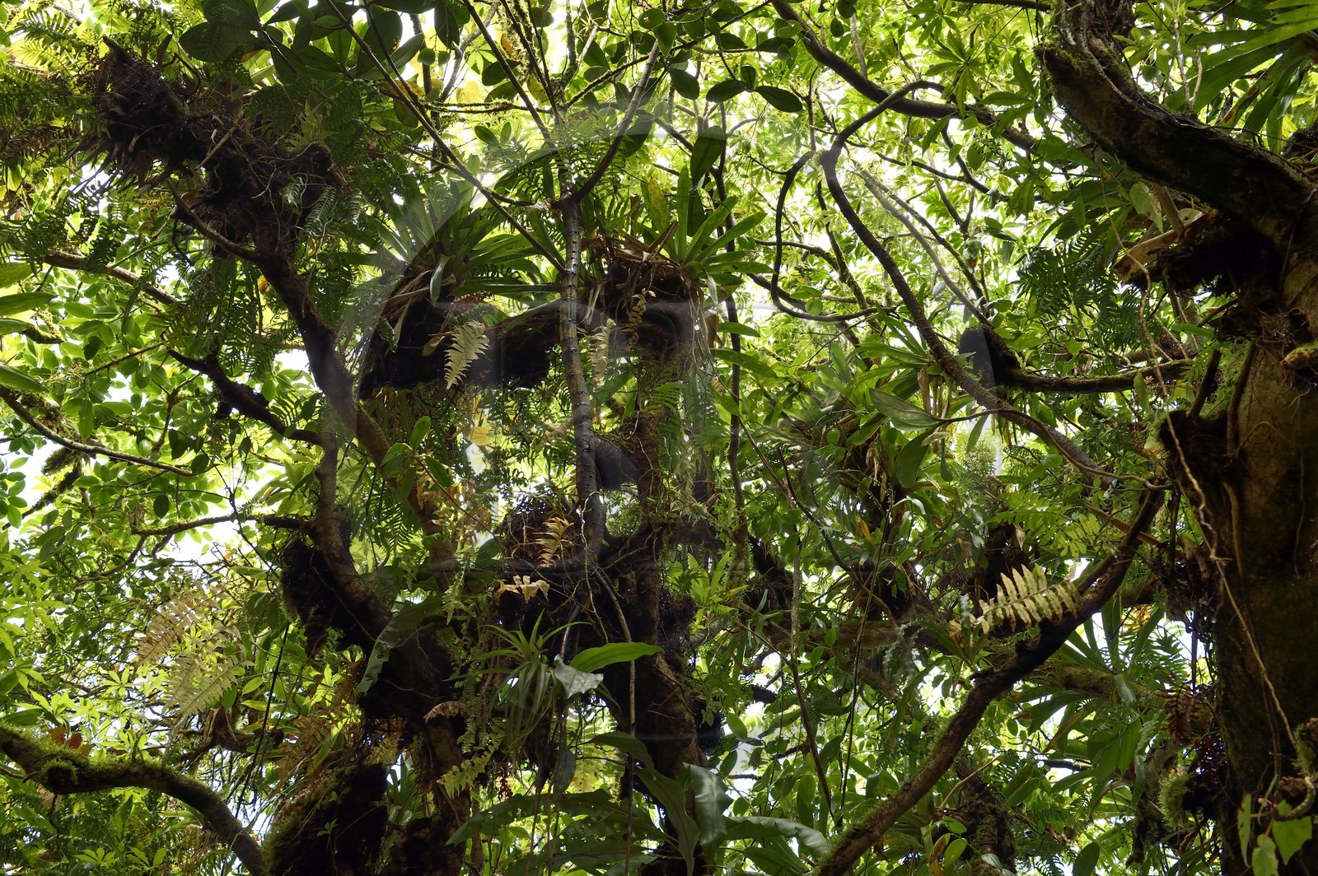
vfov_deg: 35.0
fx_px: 1390
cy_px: 438
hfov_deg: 50.7
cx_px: 659
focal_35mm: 38
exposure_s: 1/60
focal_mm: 38
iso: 800
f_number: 11
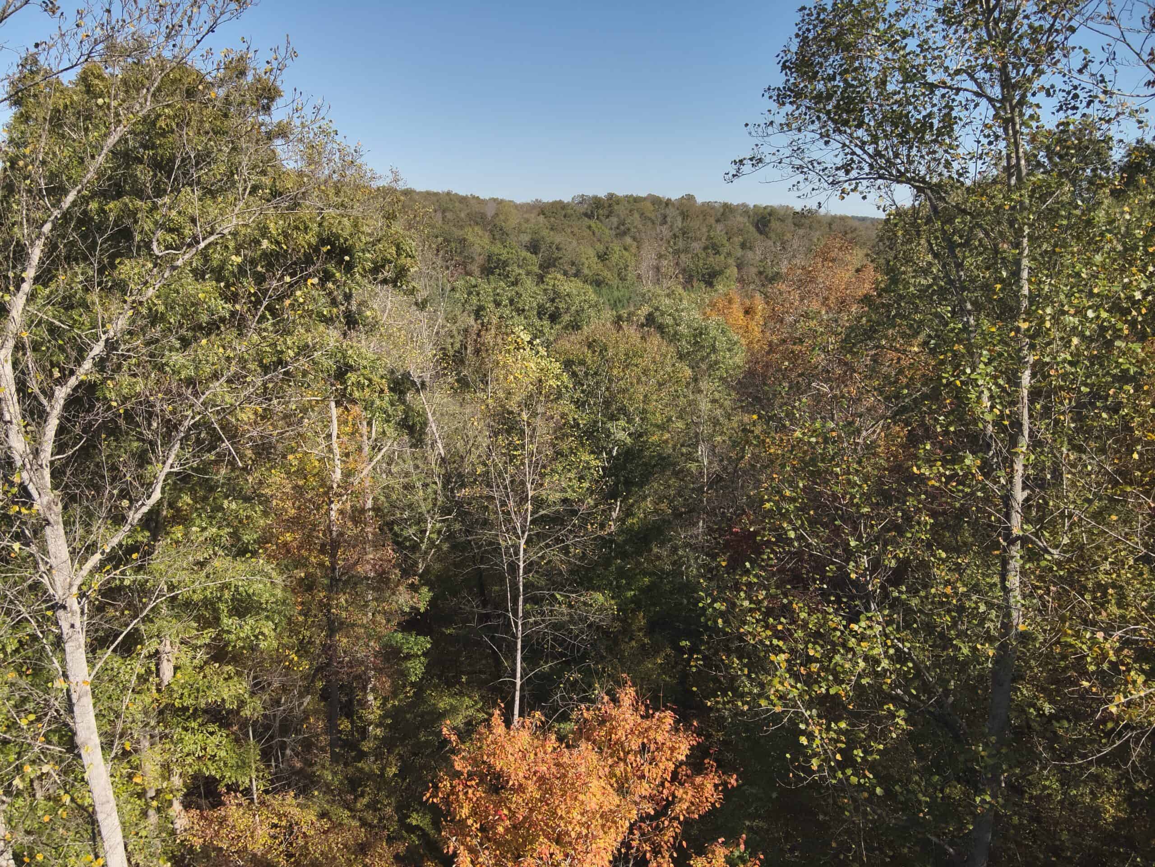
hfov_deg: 71.6
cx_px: 578
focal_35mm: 24
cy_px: 434
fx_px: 801
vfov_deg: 56.8
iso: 100
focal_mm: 4.4
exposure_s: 1/800
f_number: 2.8
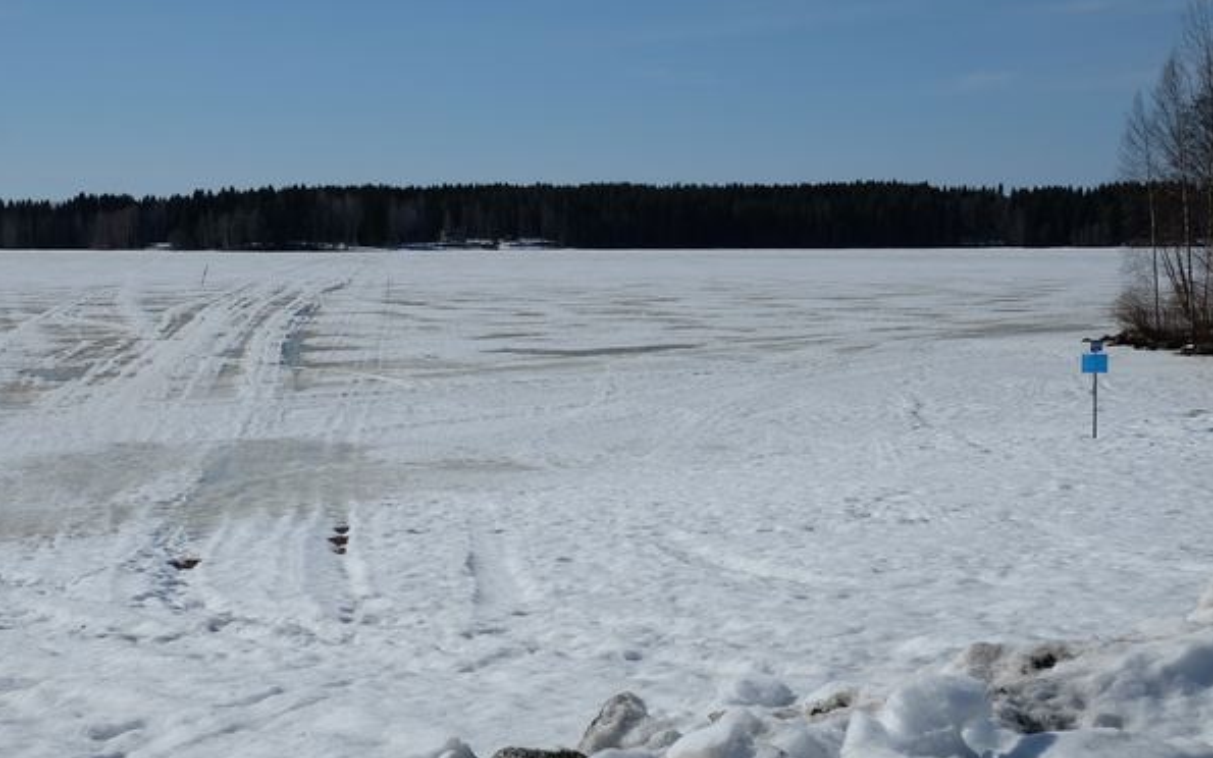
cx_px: 569
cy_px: 487
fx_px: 1884
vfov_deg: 22.7
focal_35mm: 57
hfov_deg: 35.7
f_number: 13
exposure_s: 1/450
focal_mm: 27.7
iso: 200
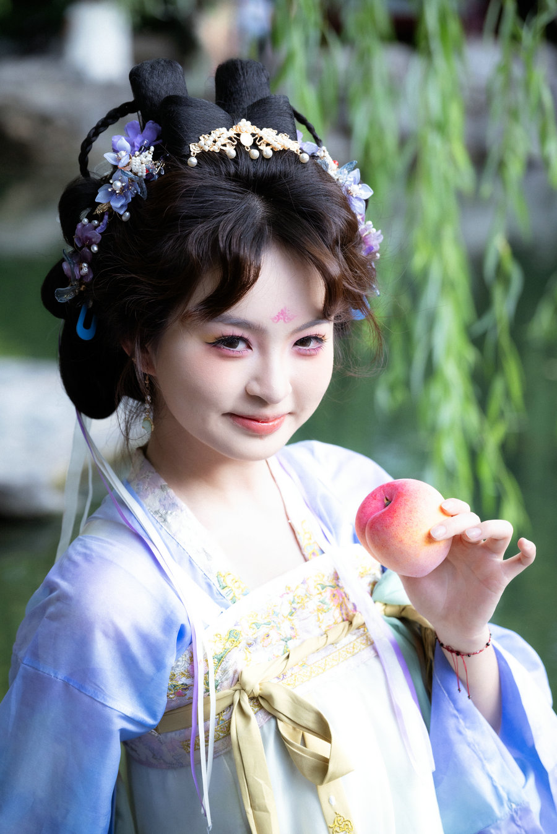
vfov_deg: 23.4
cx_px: 278
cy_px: 417
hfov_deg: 15.7
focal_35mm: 87
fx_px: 2017
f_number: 4
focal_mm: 87
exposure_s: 1/400
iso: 640
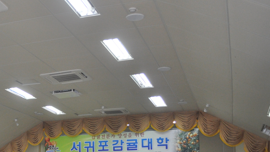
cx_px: 2
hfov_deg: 31.0
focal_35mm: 63
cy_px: 165
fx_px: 451
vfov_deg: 18.4
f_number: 3.5
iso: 720
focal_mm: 18
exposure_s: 1/125
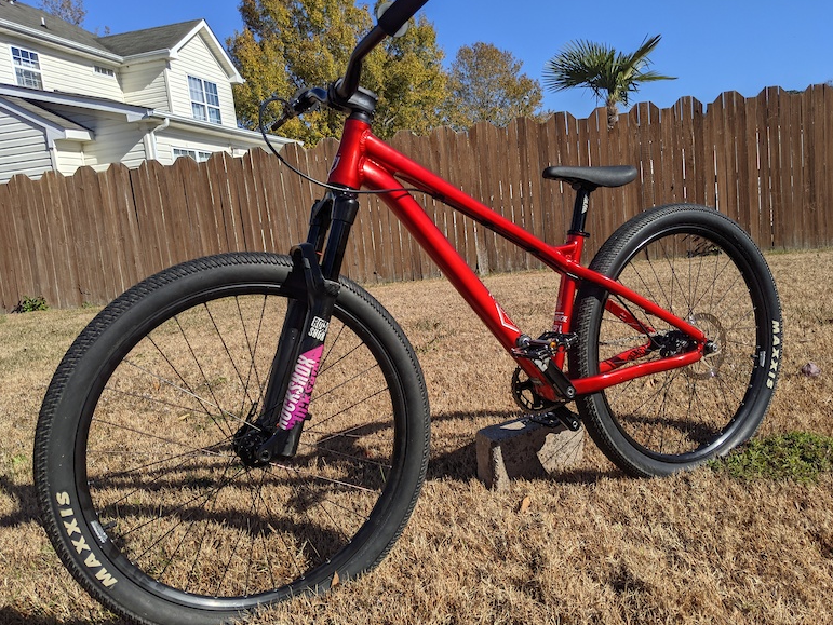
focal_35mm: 28
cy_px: 312
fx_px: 674
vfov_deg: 49.8
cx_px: 426
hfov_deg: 63.4
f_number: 1.8
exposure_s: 1/4695
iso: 49
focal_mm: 4.44
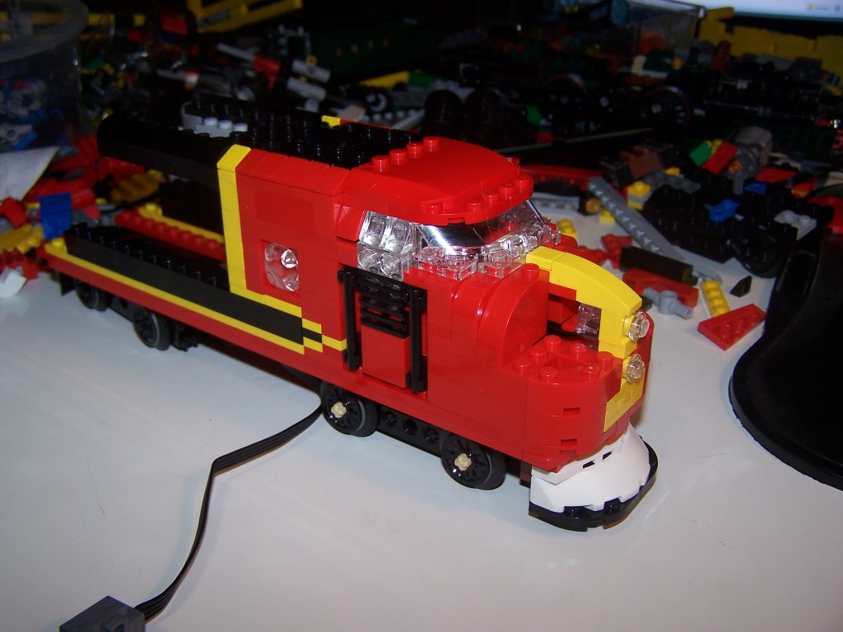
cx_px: 422
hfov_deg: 49.0
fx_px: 925
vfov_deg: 37.7
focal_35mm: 38
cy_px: 316
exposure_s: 1/60
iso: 80
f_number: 2.8
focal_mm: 6.3
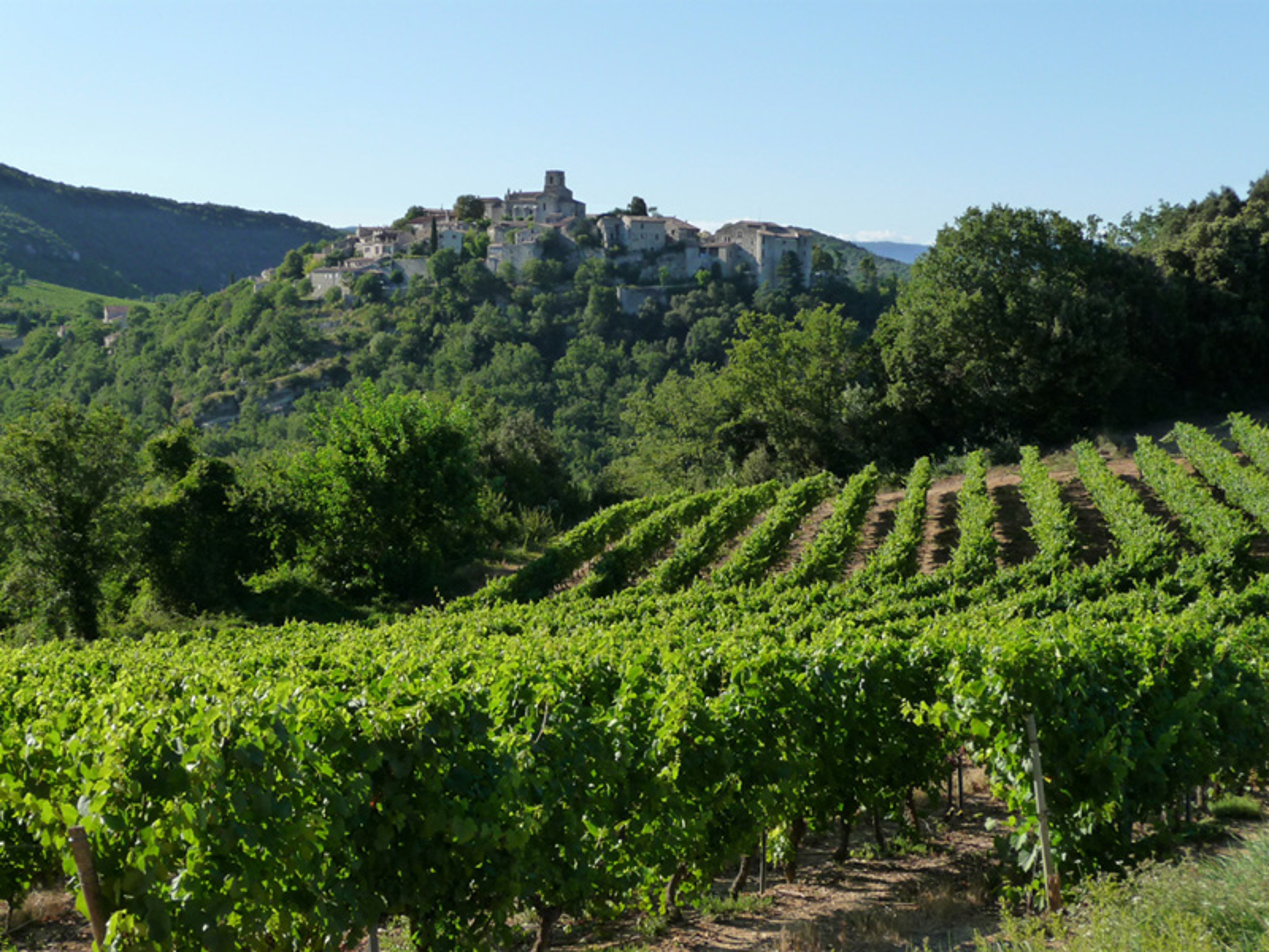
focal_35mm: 55
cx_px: 634
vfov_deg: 26.6
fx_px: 2016
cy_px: 476
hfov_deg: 34.9
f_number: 4.3
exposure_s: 1/640
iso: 160
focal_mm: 9.3
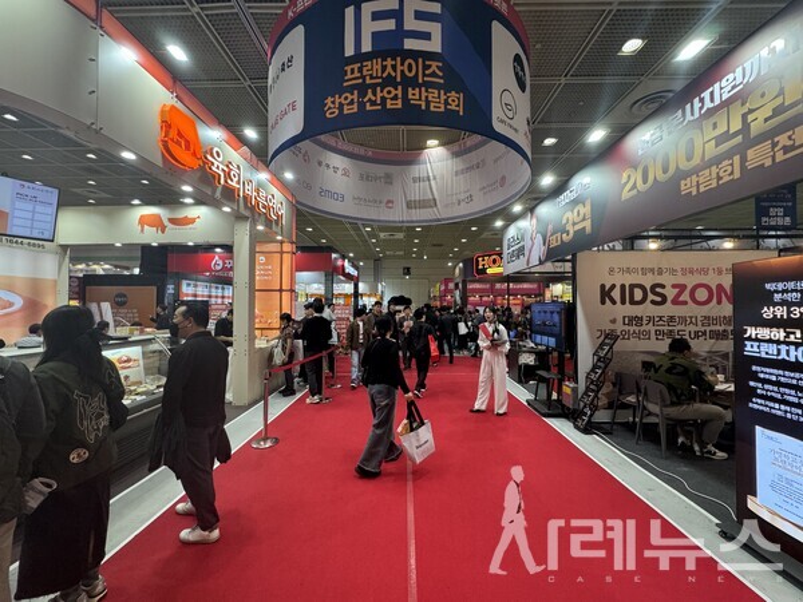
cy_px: 301
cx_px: 402
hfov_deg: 102.1
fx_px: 325
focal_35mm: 14
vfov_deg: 85.7
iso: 200
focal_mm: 2.22
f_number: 2.2
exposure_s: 1/120
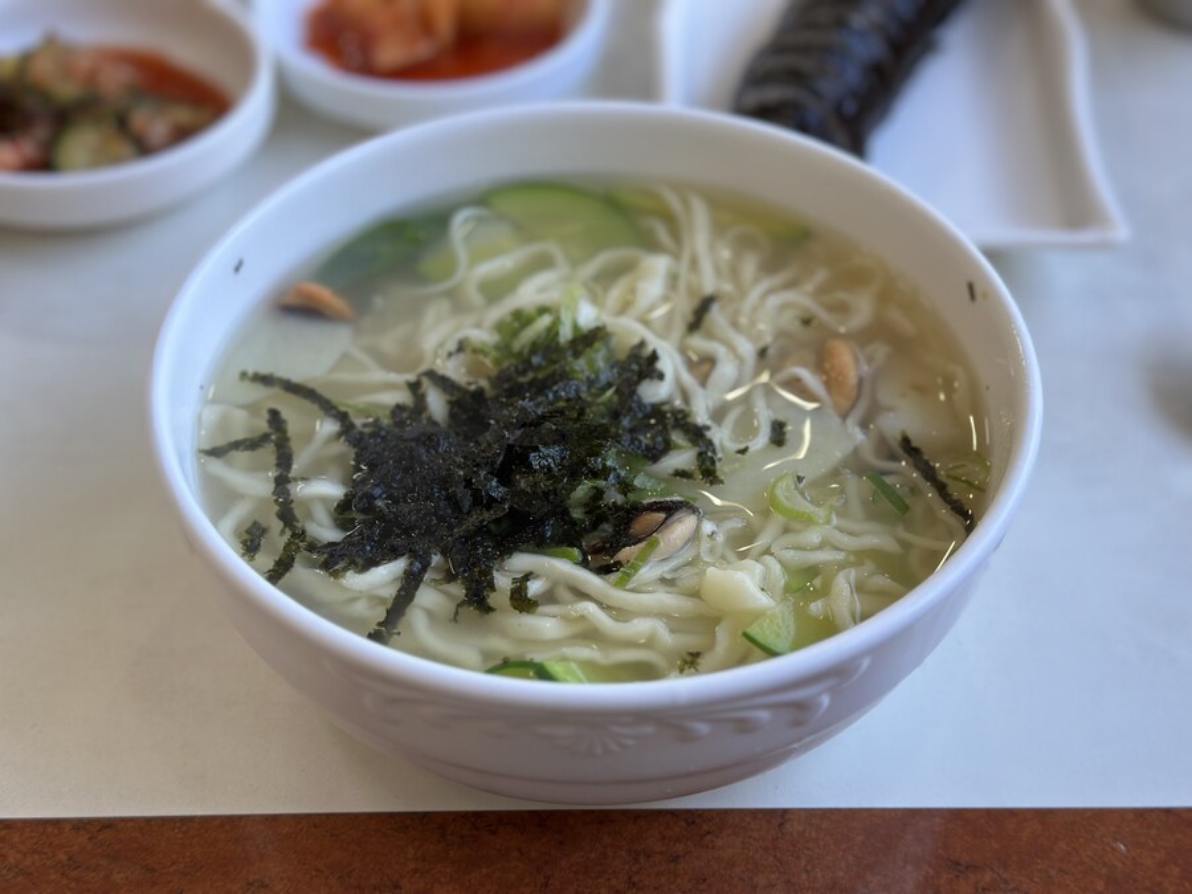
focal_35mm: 48
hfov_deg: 39.7
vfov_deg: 30.3
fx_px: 1653
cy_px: 447
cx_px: 596
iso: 80
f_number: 1.78
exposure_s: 1/120
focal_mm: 6.86
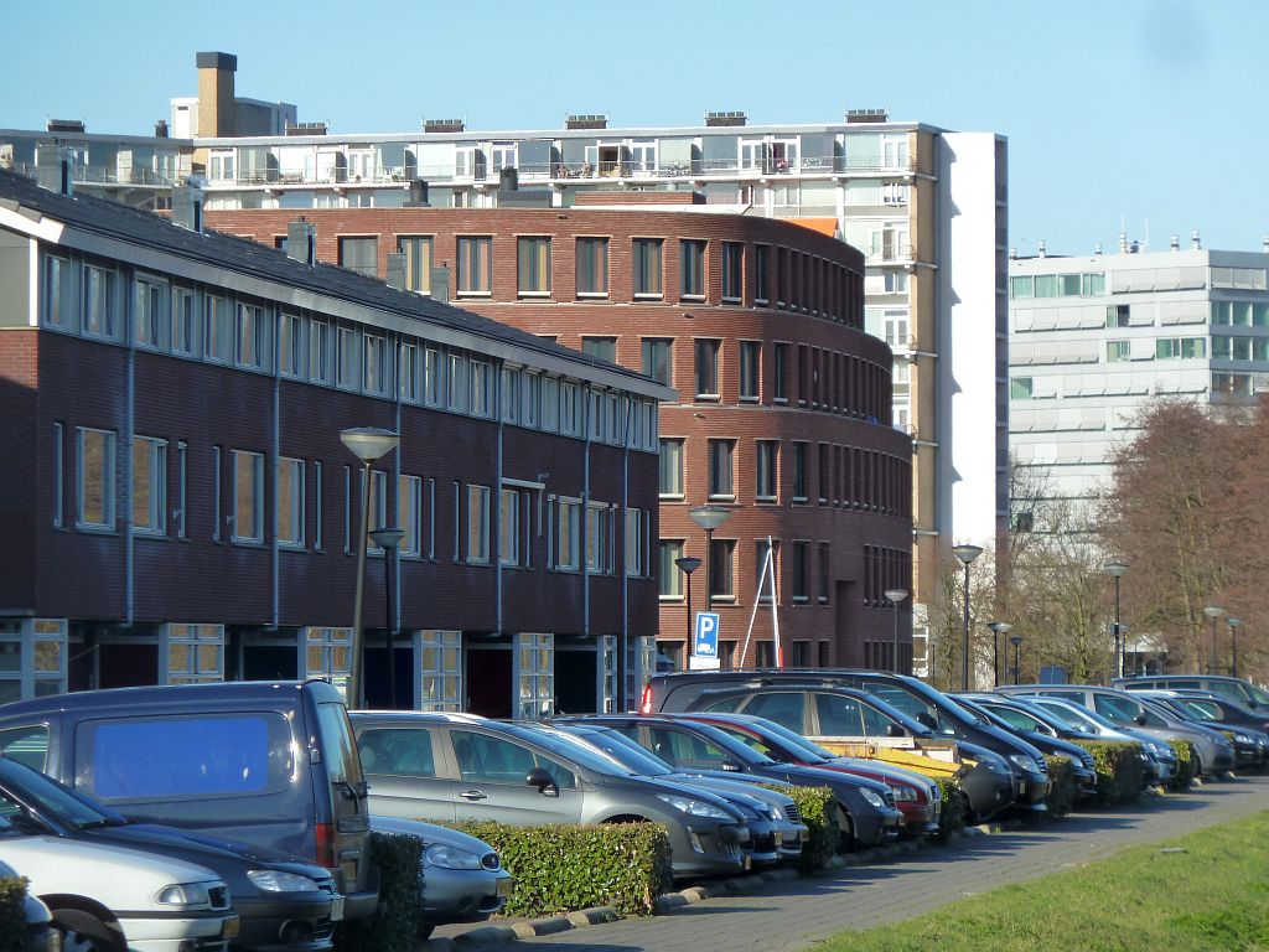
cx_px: 634
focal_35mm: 210
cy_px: 476
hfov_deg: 9.4
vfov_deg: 7.1
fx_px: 7698
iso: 125
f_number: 4.6
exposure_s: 1/320
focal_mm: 34.4
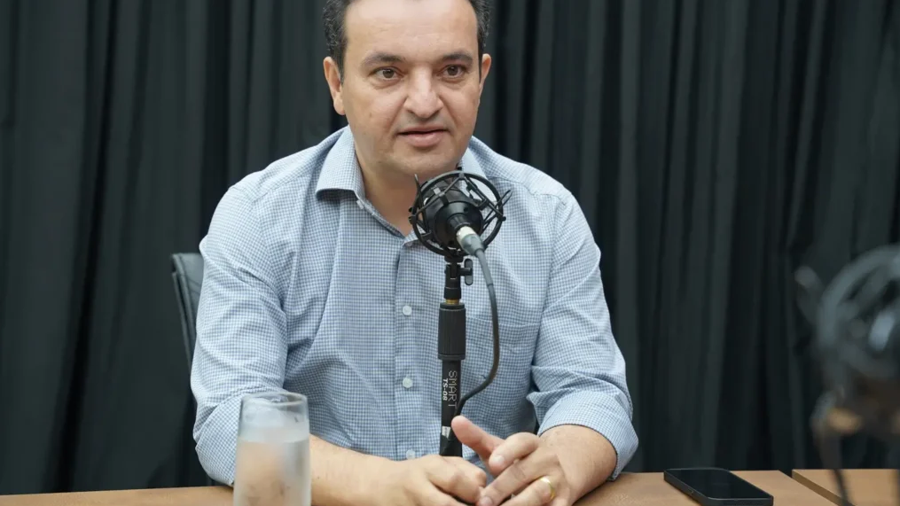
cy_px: 246
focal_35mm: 74
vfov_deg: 16.3
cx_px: 450
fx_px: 1766
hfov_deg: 28.6
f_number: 4
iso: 800
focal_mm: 70
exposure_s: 1/160
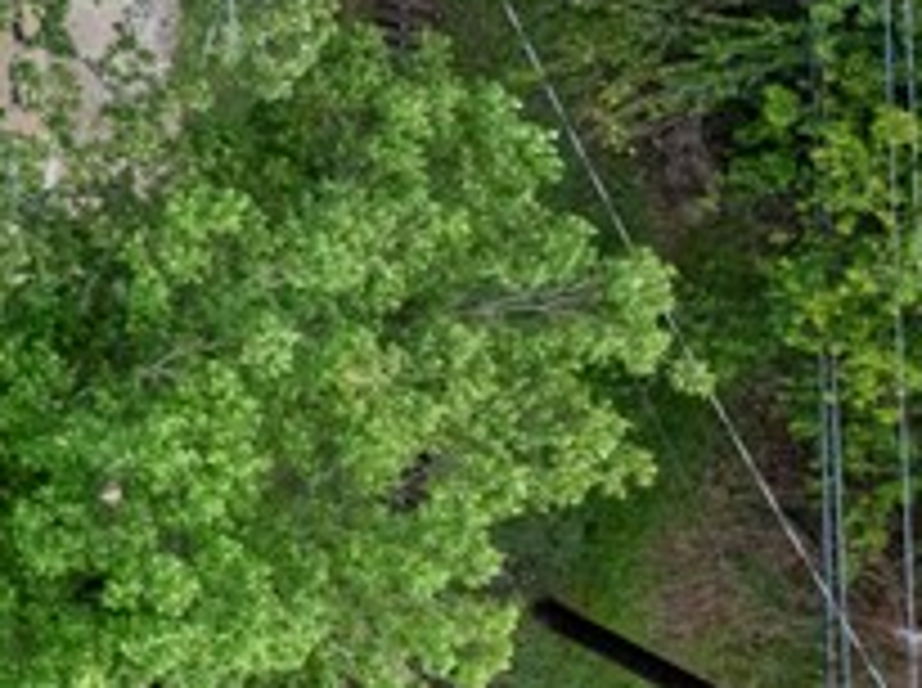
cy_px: -387
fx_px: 3191
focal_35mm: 120
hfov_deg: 12.4
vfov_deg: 11.7
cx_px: -1372
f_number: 3.5
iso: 400
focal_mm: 12.29
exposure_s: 1/3200
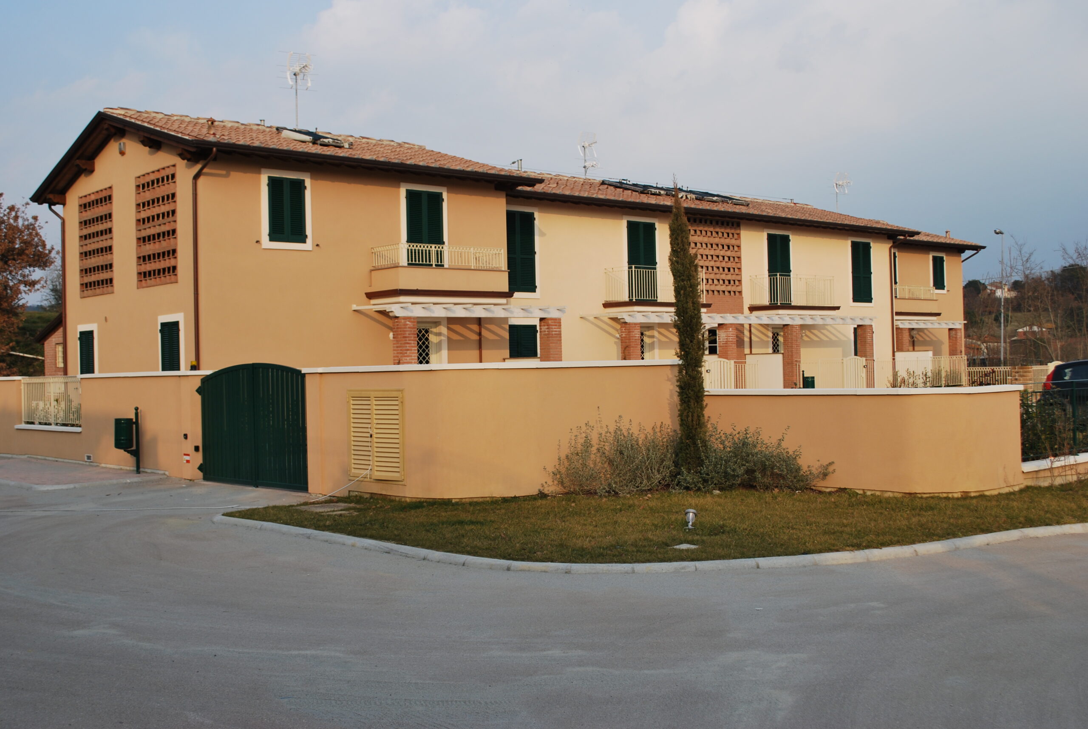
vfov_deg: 34.3
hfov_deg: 49.5
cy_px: 364
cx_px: 544
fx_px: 1180
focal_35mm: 39
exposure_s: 1/250
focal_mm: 26
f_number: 8
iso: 100
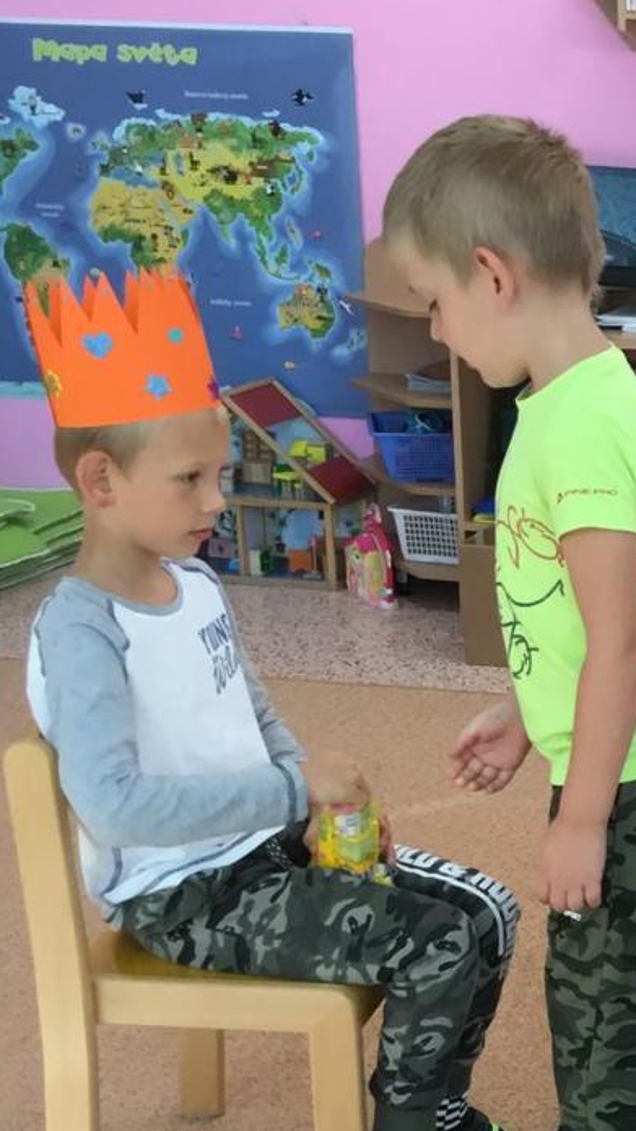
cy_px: 749
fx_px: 1949
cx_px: 914
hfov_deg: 17.0
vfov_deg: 32.1
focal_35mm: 65
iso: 32
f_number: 2.4
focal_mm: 3.3
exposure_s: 1/33
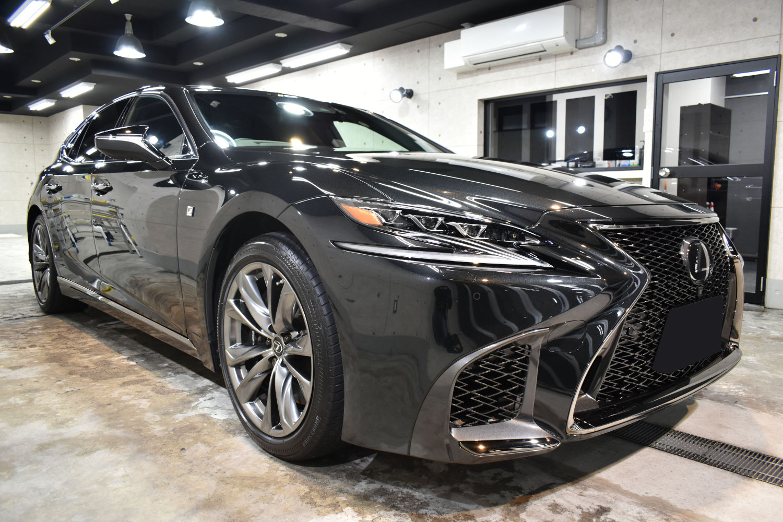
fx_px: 587
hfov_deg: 67.4
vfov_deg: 47.9
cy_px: 261
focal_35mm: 27
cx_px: 392
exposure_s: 1/60
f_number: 4.5
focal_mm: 18
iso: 800
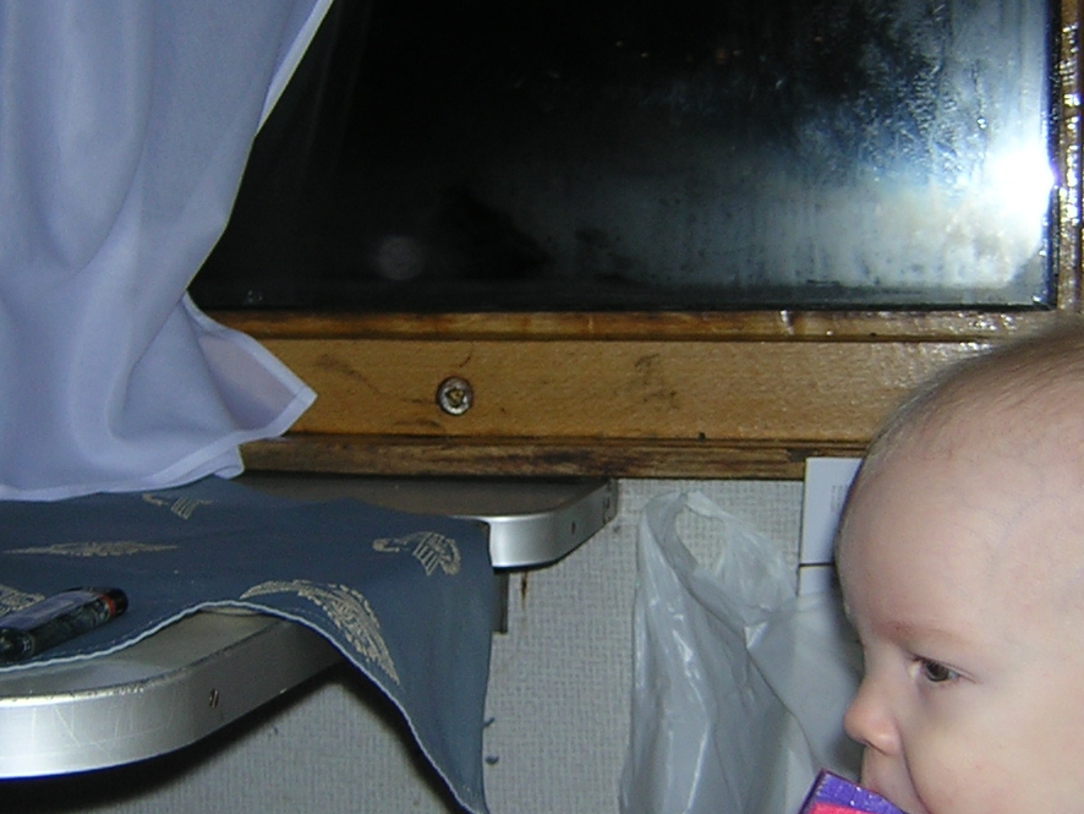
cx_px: 669
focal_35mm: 65
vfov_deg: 22.6
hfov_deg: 29.7
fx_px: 2036
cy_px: 428
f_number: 2.6
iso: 100
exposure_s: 1/60.1
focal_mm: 4.7
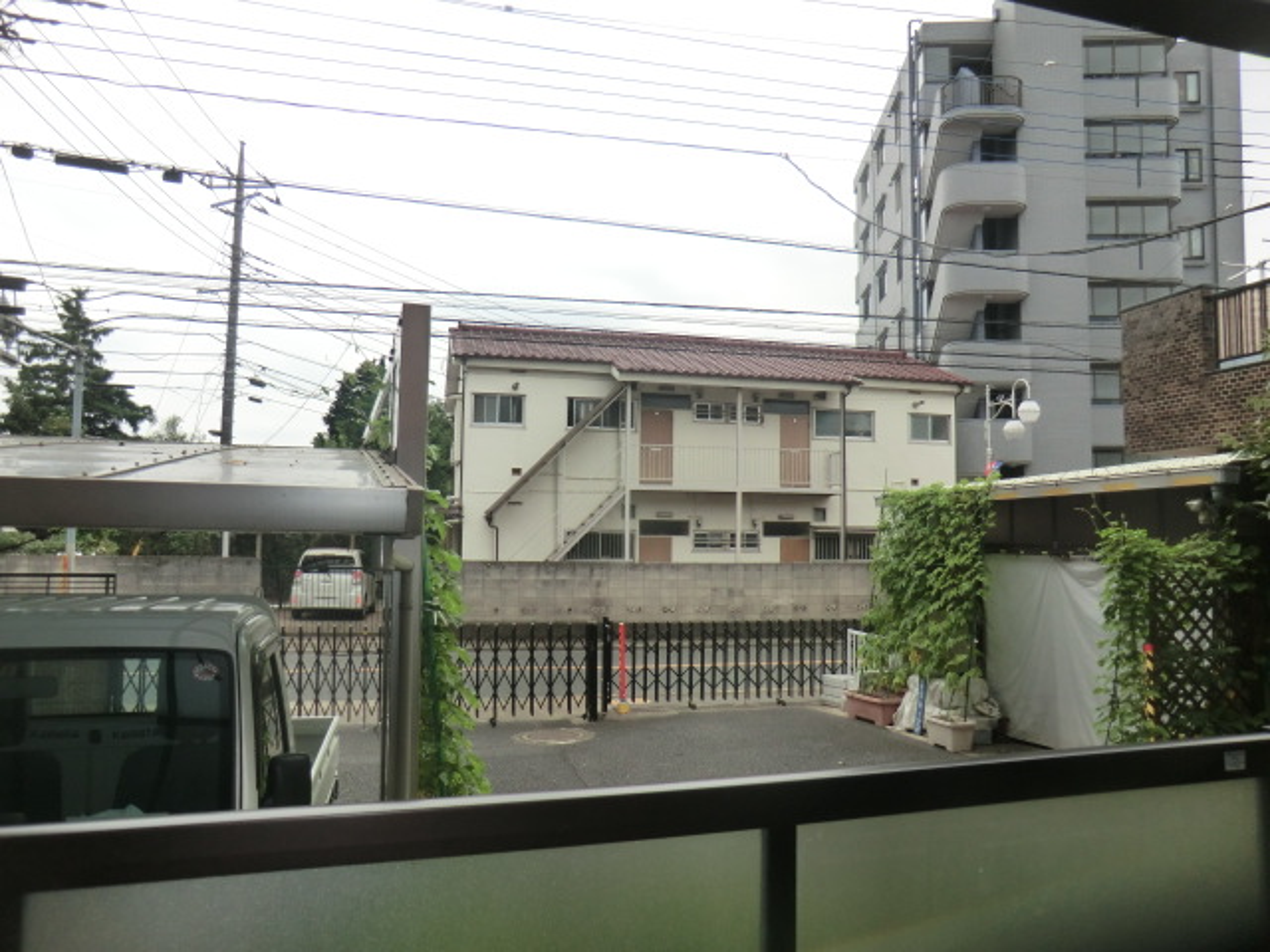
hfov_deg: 71.6
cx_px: 635
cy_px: 476
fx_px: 881
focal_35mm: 24
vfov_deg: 56.8
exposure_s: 1/1000
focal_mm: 4.3
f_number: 3.2
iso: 80
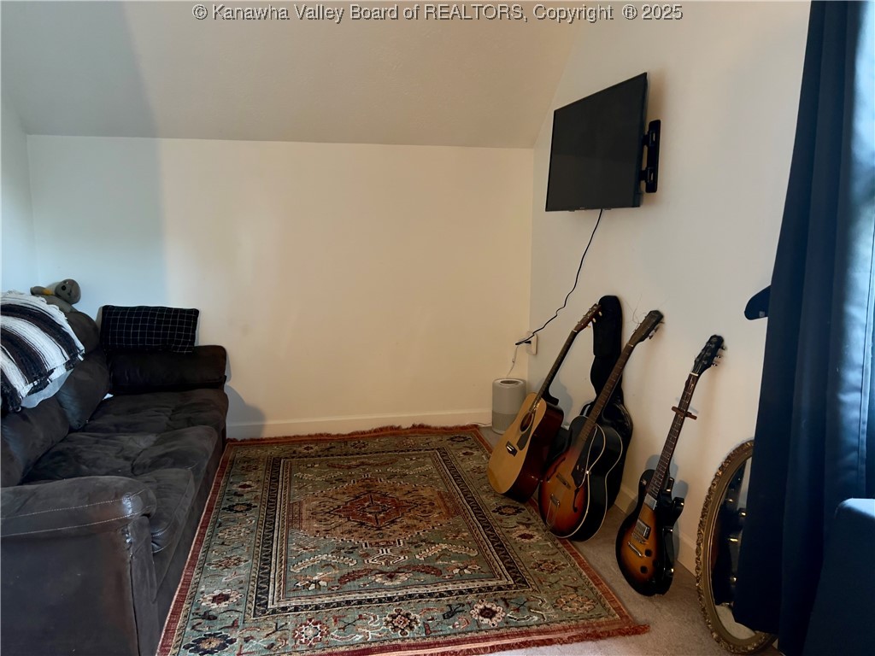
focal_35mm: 26
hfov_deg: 67.3
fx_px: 657
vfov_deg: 53.1
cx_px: 438
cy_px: 328
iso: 640
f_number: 1.5
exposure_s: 1/30
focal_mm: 5.7
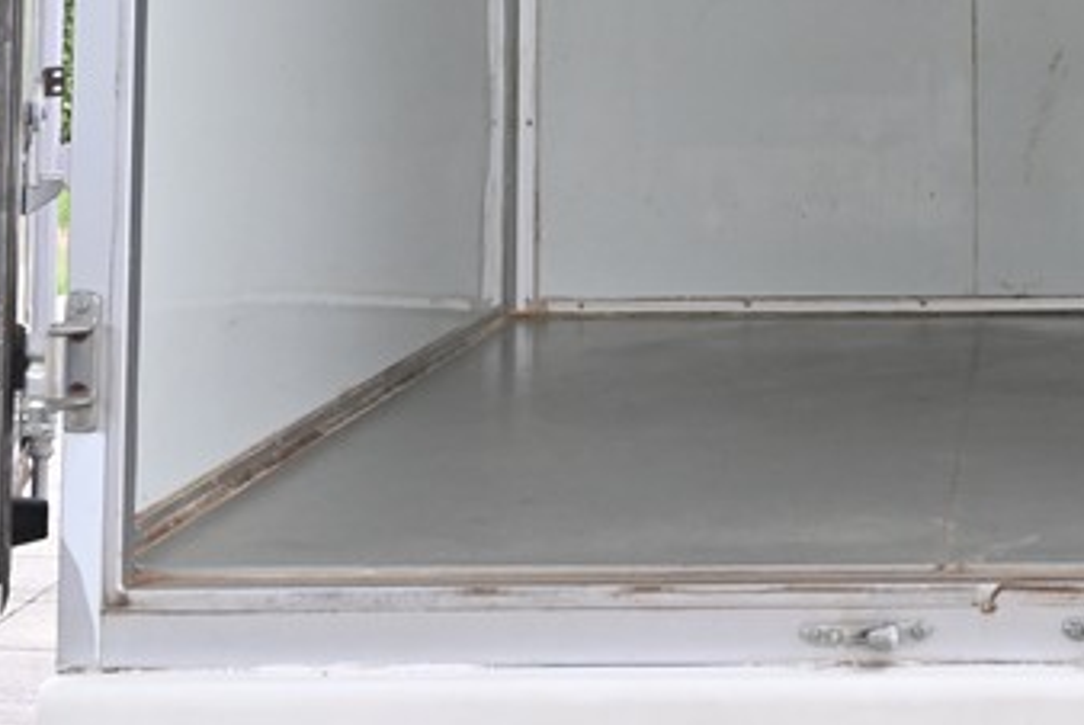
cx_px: 1013
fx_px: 3134
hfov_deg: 19.2
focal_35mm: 104
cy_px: -375
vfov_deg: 12.5
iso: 1100
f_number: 6.7
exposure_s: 1/350
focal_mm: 32
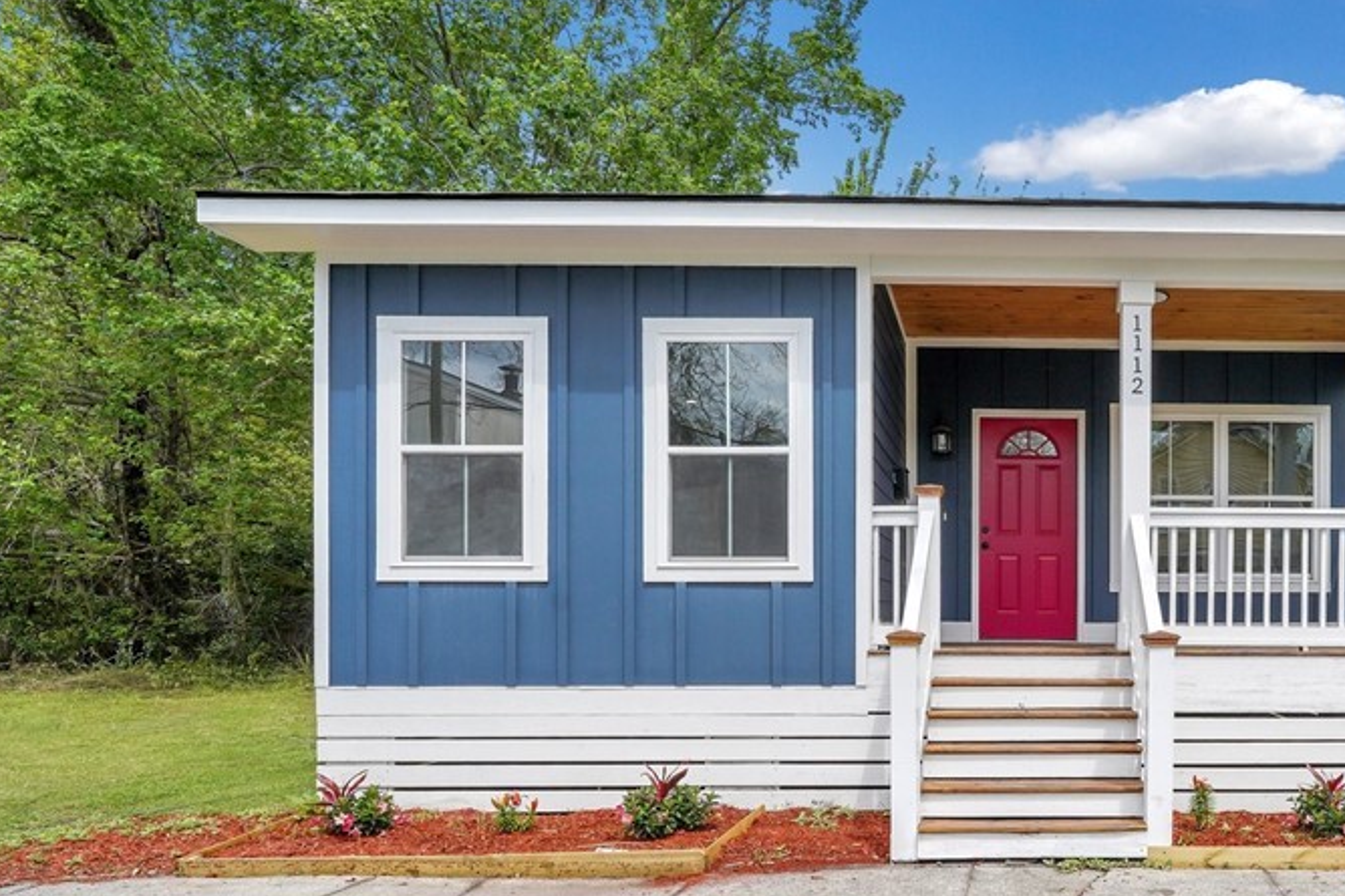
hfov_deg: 64.5
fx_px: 971
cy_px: 597
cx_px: 1037
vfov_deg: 48.7
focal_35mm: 26
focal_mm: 16
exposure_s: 1/400
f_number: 9
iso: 320
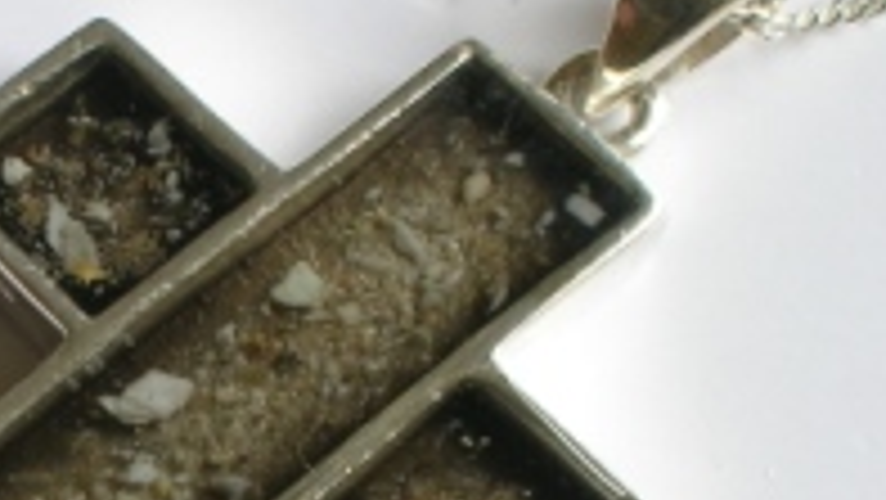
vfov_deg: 7.4
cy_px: 498
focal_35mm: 163
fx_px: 3831
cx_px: 135
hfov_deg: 13.1
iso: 50
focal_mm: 11
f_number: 6.4
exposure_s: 1/23.4
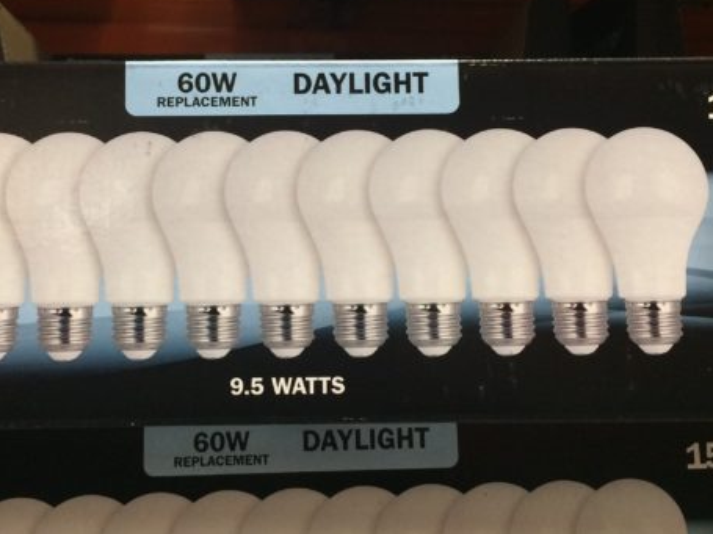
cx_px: 299
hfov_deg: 38.8
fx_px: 1009
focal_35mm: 49
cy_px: 177
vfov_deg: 29.5
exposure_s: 1/30
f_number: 2.2
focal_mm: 4.15
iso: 200
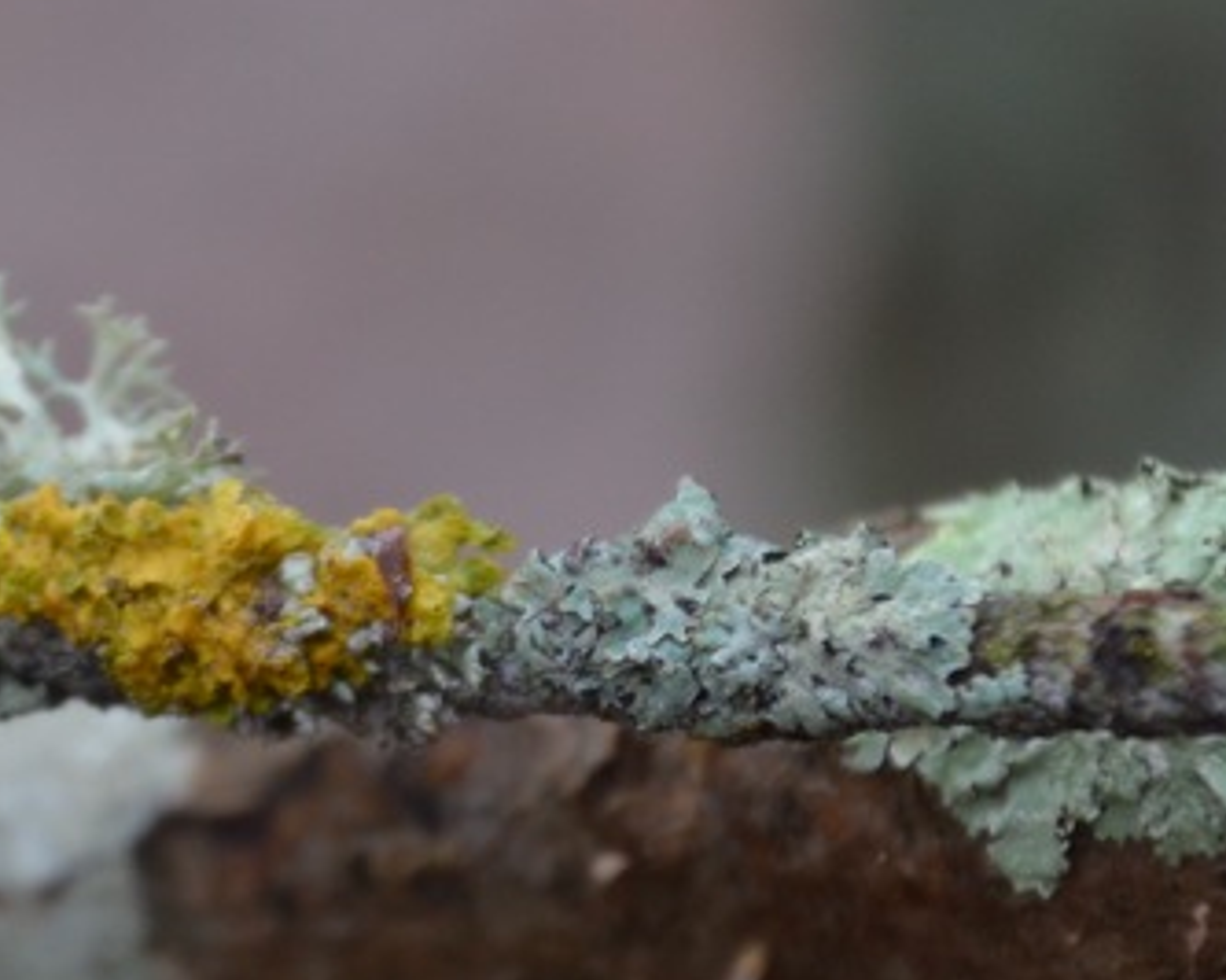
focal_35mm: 419
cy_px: 560
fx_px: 15191
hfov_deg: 4.6
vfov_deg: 3.7
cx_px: 368
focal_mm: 155
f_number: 6
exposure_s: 1/125
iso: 900
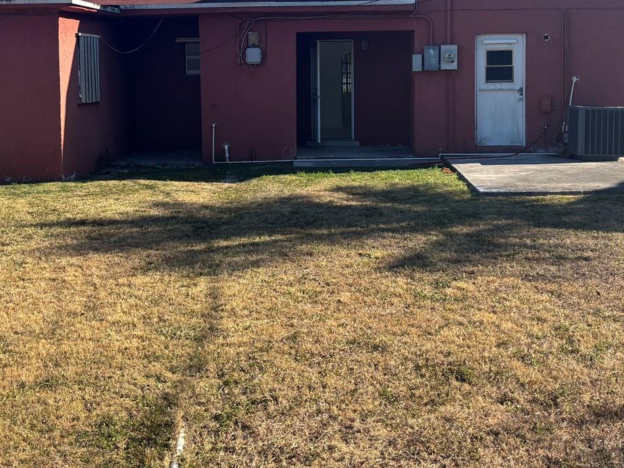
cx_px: 315
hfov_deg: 42.1
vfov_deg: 31.4
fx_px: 811
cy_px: 100
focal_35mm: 45
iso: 50
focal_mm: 5.96
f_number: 1.6
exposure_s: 1/1984
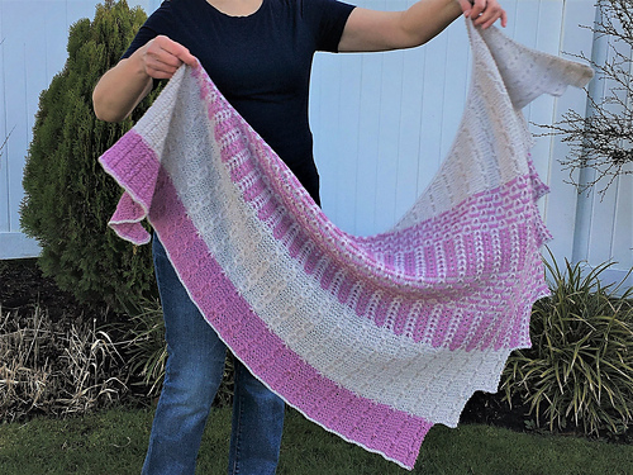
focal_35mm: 29
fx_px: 530
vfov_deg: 48.2
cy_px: 238
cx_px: 316
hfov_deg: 61.7
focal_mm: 4.15
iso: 25
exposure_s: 1/299
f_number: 2.2
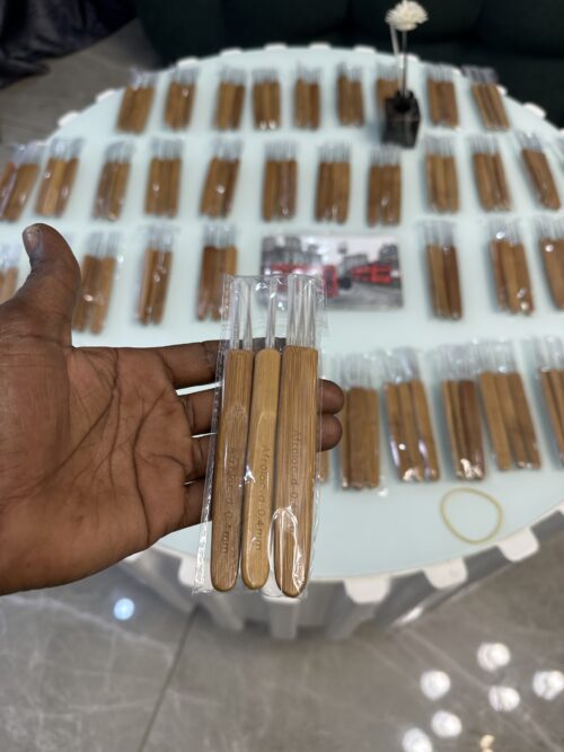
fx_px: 522
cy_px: 376
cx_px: 282
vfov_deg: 71.6
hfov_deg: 56.8
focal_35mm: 24
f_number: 1.78
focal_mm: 6.86
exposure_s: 1/101
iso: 64
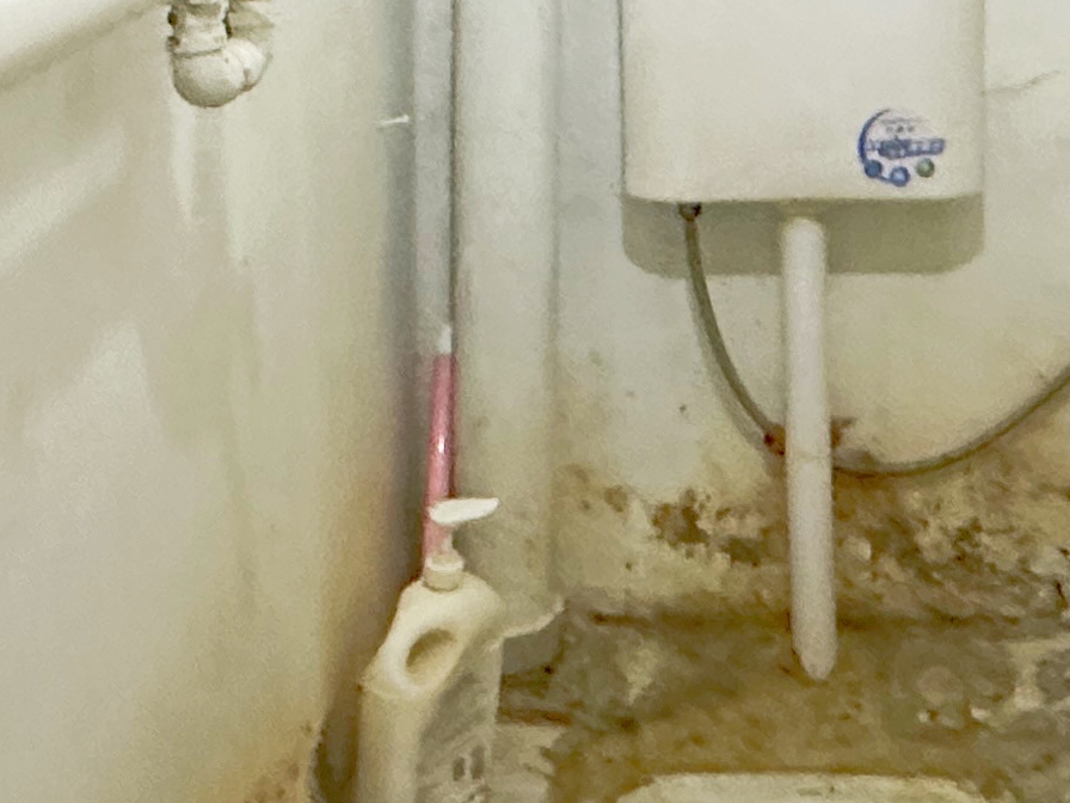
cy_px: -331
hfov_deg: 30.2
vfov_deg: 20.6
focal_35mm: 63
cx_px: 798
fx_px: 1947
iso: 500
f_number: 2.2
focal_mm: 2.22
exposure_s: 1/50
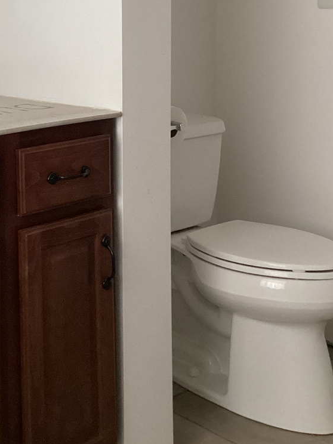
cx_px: 47
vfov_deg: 29.1
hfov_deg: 22.5
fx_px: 821
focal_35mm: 64
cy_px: 51
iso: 320
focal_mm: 3.3
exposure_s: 1/60
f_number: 2.4
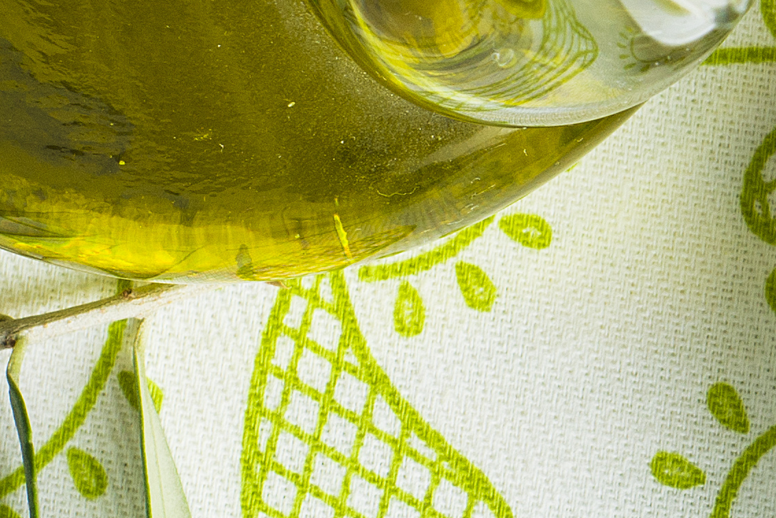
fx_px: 7009
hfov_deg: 6.1
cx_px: 1697
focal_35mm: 325
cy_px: 253
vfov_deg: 4.2
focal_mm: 50
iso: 125
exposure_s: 1/250
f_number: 11
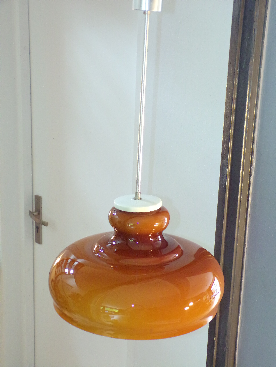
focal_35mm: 49
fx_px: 521
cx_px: 138
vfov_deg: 38.9
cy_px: 184
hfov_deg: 29.7
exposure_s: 1/17
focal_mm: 8.7
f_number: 3.5
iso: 736
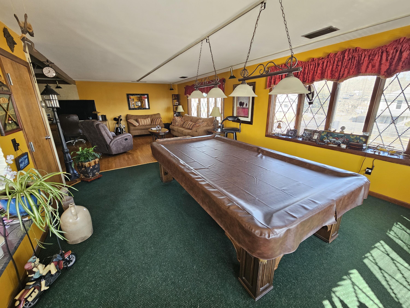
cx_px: 205
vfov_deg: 89.9
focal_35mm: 13
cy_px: 154
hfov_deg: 106.2
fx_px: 154
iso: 100
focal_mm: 2.2
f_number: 2.2
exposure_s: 1/60
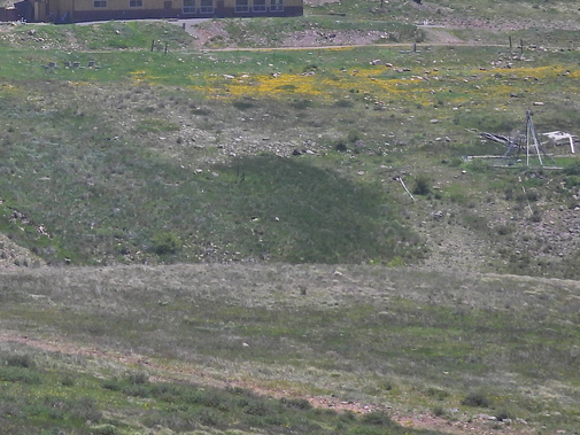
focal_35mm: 190
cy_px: -47
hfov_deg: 10.2
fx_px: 3184
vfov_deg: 7.8
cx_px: -114
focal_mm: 13.4
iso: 100
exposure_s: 1/1250
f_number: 3.5
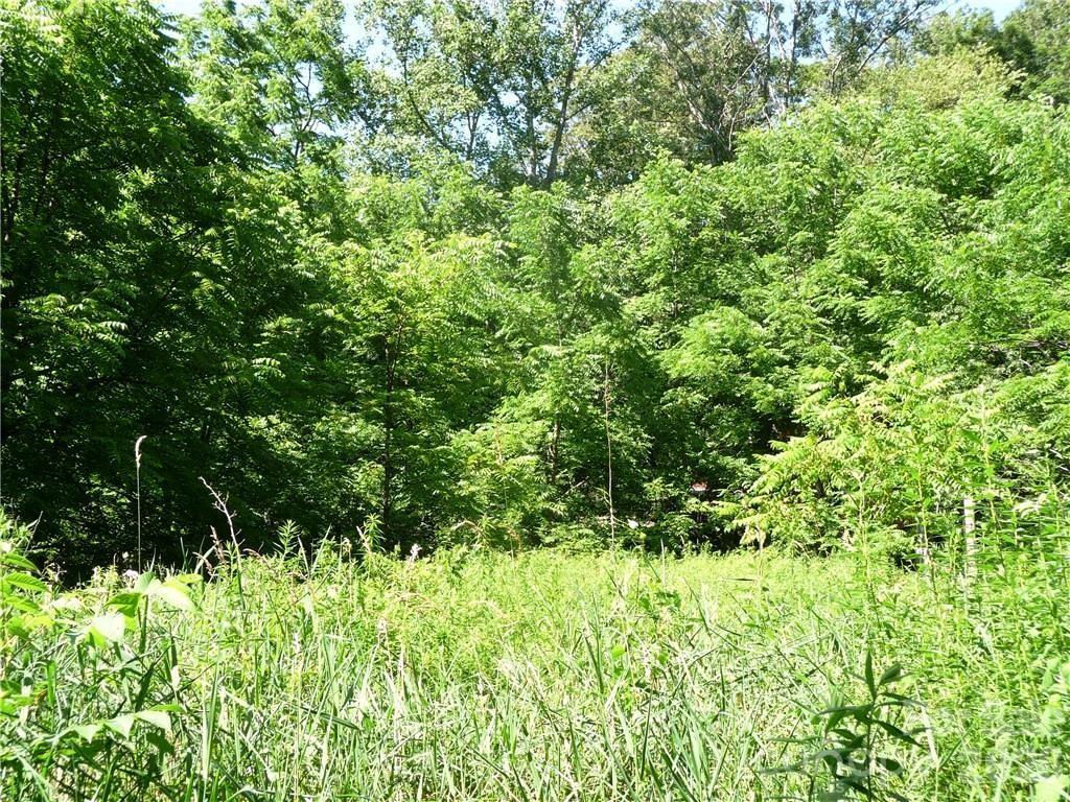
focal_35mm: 40
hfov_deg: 46.8
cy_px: 401
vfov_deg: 36.0
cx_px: 535
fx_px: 1236
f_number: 3.9
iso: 100
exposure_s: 1/160
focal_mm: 6.7
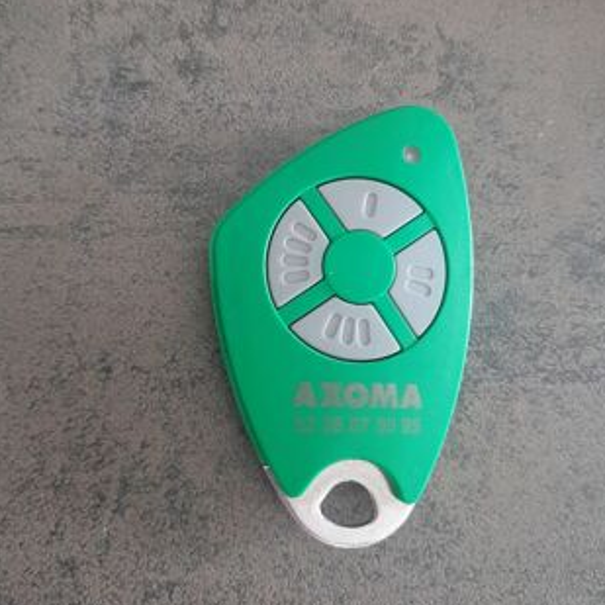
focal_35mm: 33
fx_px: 653
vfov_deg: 49.5
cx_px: 305
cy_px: 252
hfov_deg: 49.7
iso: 400
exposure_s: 1/33
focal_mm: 4
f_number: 1.8
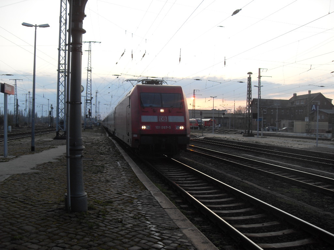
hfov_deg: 54.0
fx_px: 328
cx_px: 167
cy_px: 125
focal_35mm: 34
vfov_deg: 41.8
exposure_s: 1/350
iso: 80
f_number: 2.8
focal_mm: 6.3
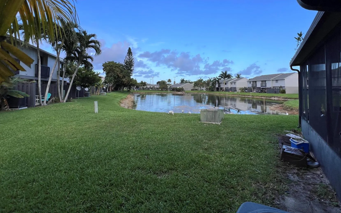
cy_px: 82
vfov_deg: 67.1
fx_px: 158
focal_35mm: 17
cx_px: 184
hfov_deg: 94.2
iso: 32
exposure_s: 1/508
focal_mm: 1.57
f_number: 1.8
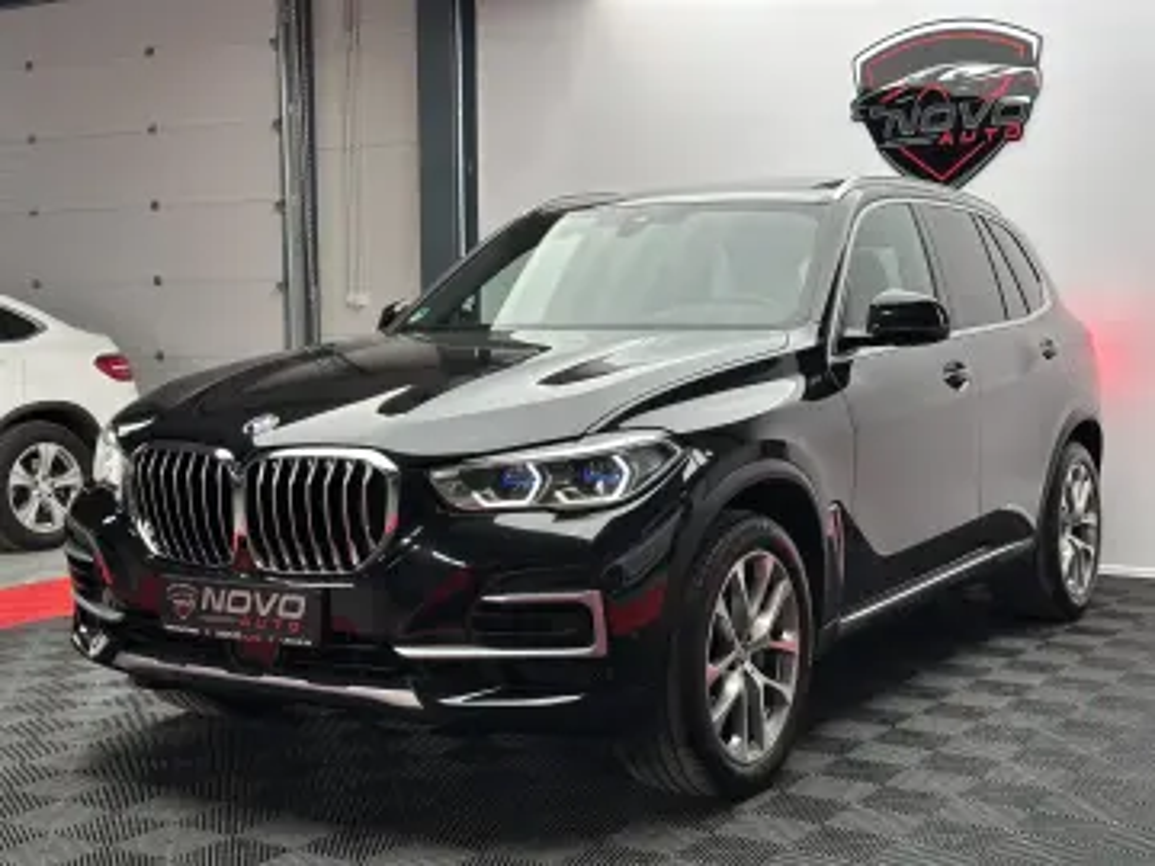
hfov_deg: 39.7
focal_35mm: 48
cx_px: 578
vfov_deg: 30.3
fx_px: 1602
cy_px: 433
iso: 80
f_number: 1.78
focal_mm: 6.86
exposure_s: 1/81
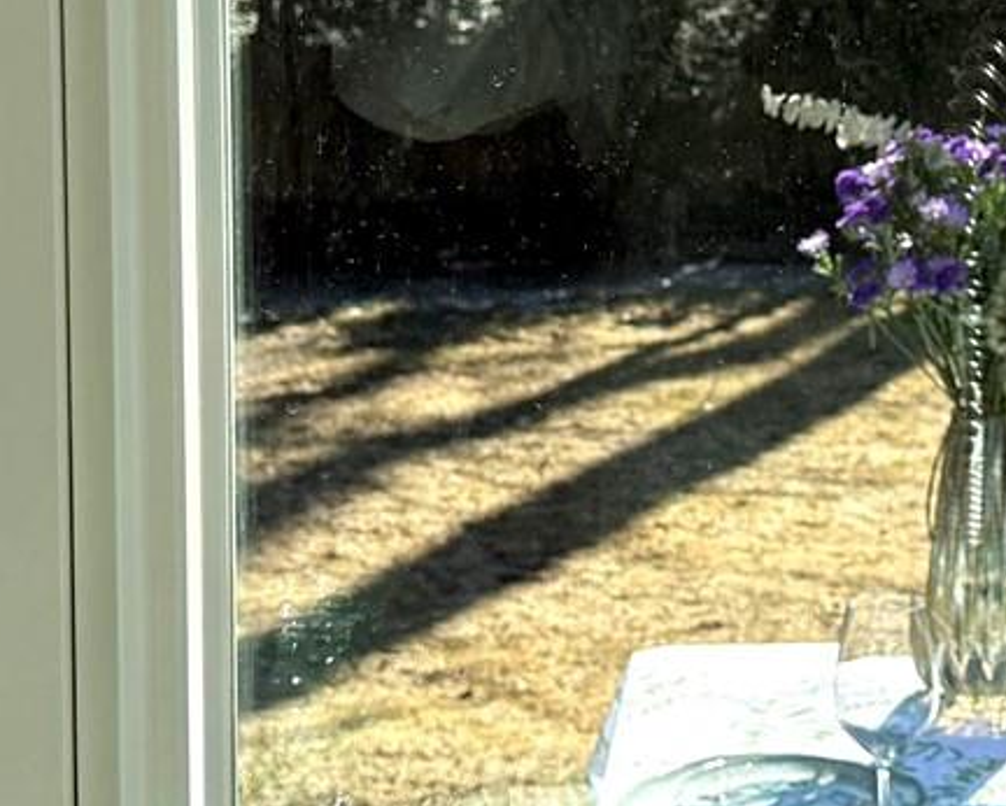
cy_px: -47
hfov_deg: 17.0
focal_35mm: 111
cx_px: 931
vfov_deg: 13.6
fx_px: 3306
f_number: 1.78
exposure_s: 1/2169
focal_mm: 6.76
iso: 100
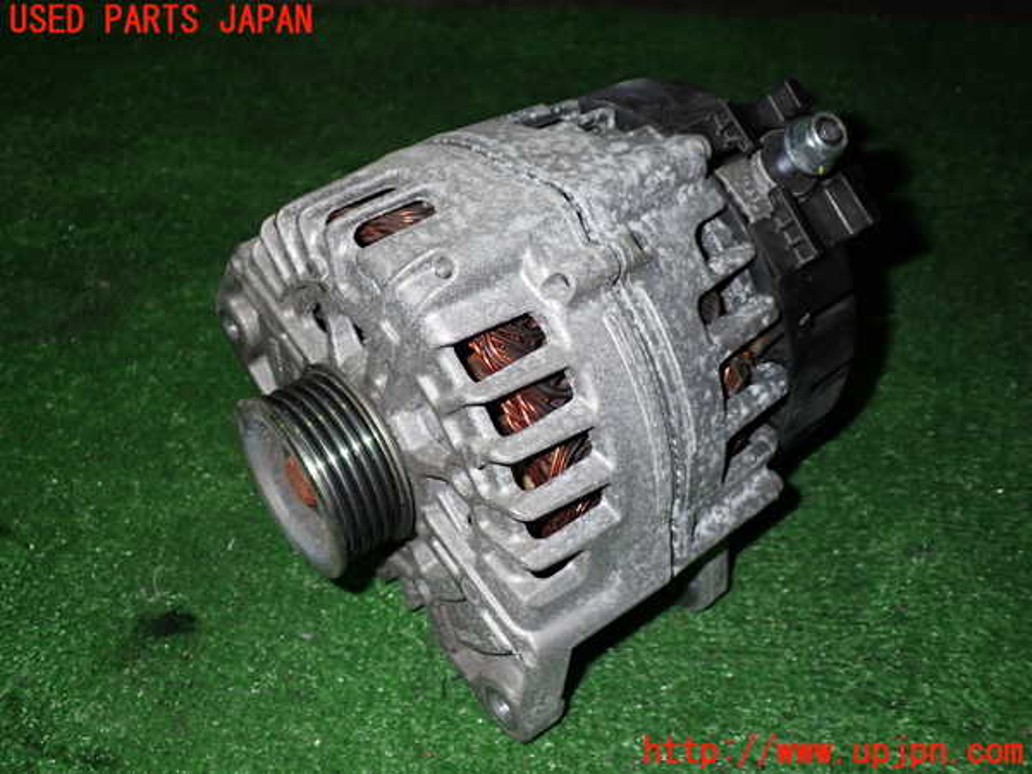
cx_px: 516
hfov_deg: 51.4
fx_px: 1073
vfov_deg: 39.7
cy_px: 387
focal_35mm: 36
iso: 200
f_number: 7.1
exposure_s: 1/40
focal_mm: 6.37
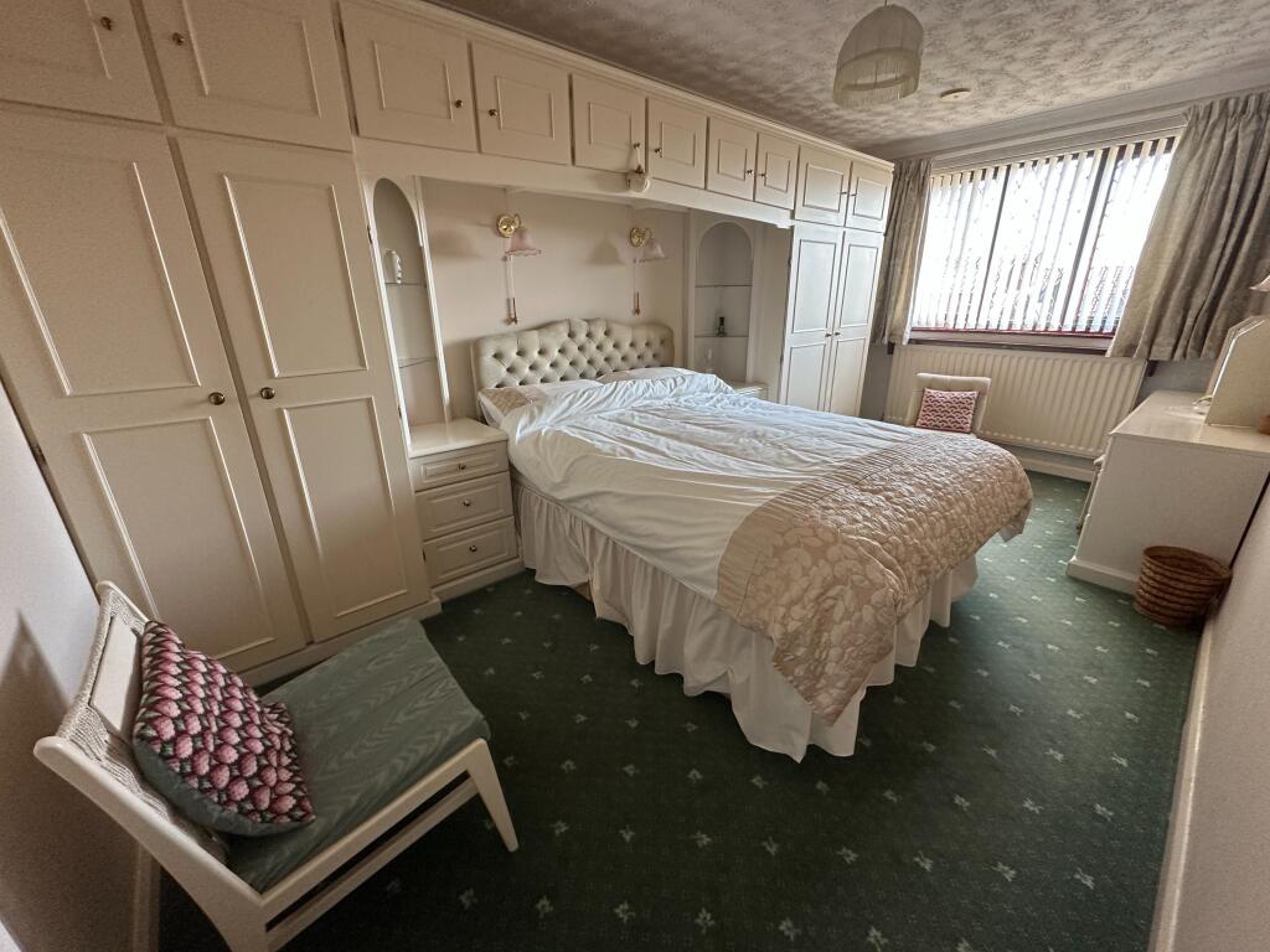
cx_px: 635
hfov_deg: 102.1
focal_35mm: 14
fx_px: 514
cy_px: 476
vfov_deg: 85.7
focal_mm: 2.22
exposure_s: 1/100
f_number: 2.2
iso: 250
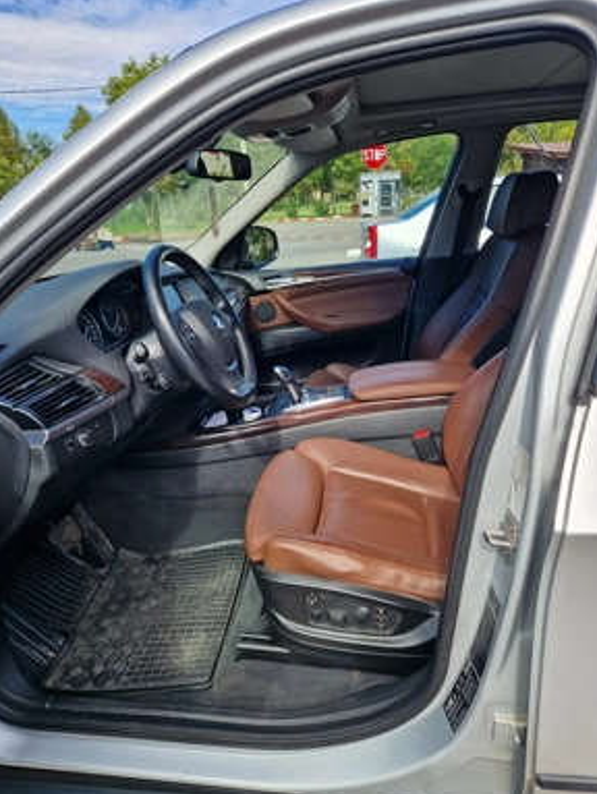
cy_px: 408
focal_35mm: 24
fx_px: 551
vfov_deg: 71.5
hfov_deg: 56.9
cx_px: 307
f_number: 1.8
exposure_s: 1/640
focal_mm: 5.4
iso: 50
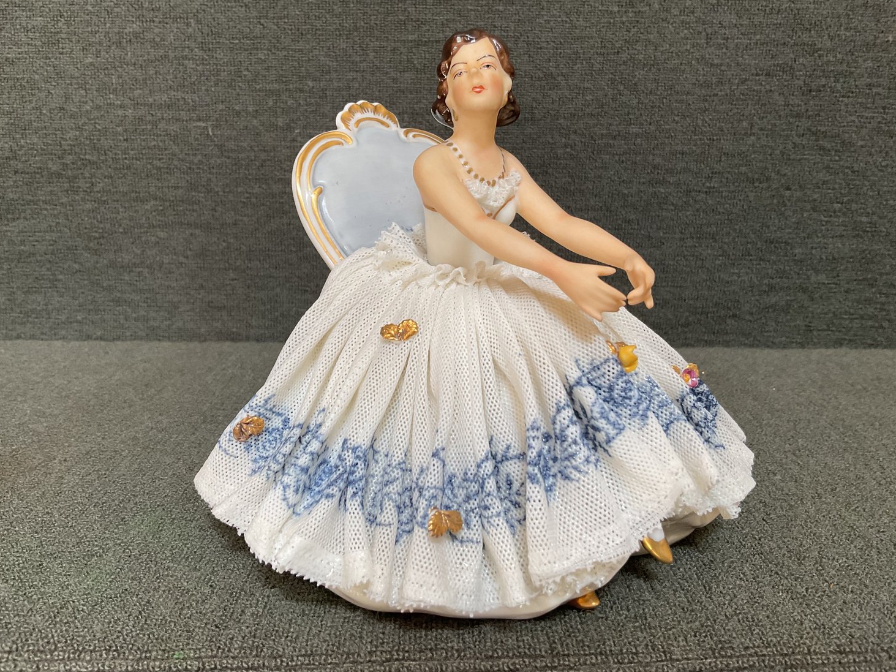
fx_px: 776
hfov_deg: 60.0
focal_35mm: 30
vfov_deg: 46.8
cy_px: 330
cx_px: 435
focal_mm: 3
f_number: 1.8
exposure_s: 1/60
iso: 64
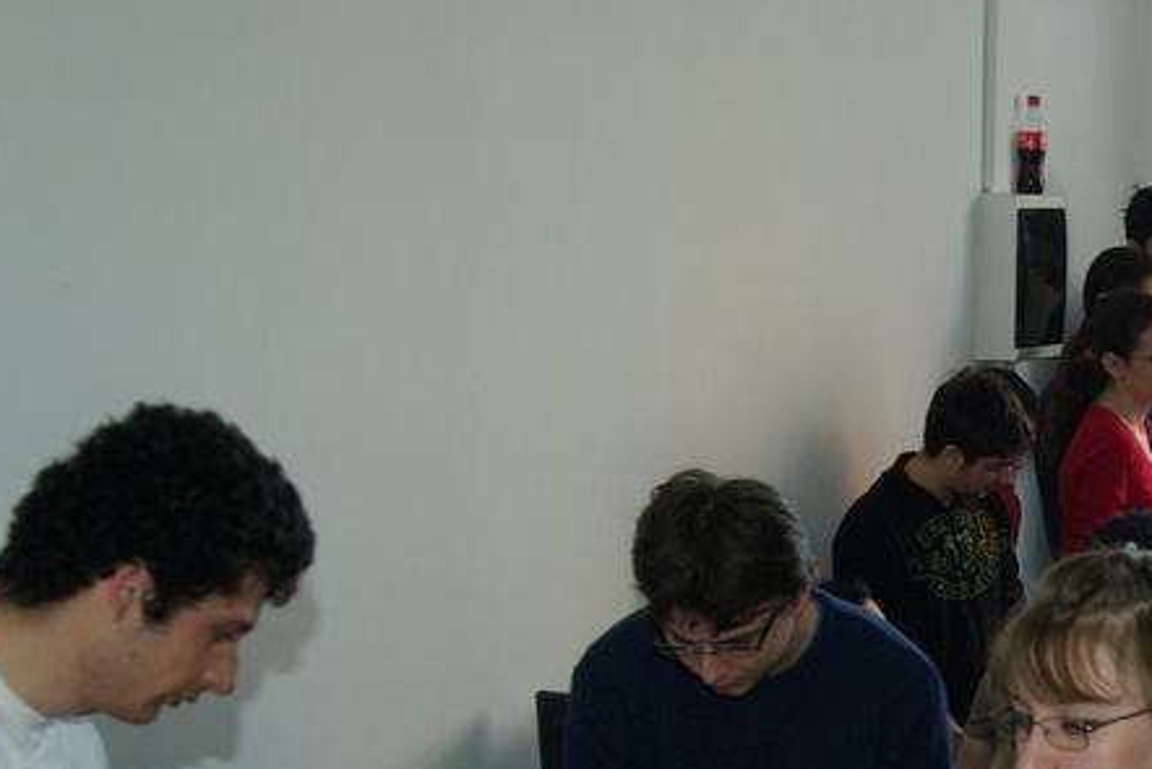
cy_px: 819
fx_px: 2945
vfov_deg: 14.6
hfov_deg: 21.6
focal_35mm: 92
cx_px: 1061
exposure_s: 1/50
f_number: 4
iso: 250
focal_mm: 28
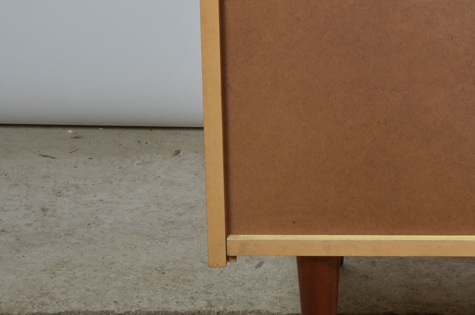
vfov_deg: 6.9
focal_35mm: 197
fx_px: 2594
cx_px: 584
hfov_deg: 10.3
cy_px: -1
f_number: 11
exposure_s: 1/125
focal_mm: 50
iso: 100
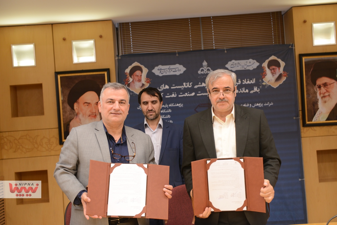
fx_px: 580
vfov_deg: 21.9
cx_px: 168
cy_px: 112
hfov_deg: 32.4
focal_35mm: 62
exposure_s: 1/100
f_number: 4
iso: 800
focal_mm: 62
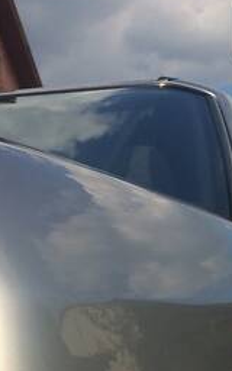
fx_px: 728
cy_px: 419
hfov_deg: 18.1
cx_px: 136
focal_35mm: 72
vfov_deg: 26.2
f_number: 2.2
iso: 32
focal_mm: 4.2
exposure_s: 1/2740
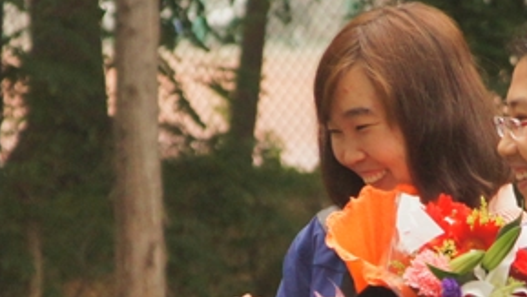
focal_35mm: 348
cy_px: 287
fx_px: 4866
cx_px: 452
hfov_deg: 6.2
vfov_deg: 3.5
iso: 3200
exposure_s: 1/640
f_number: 4.5
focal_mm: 80
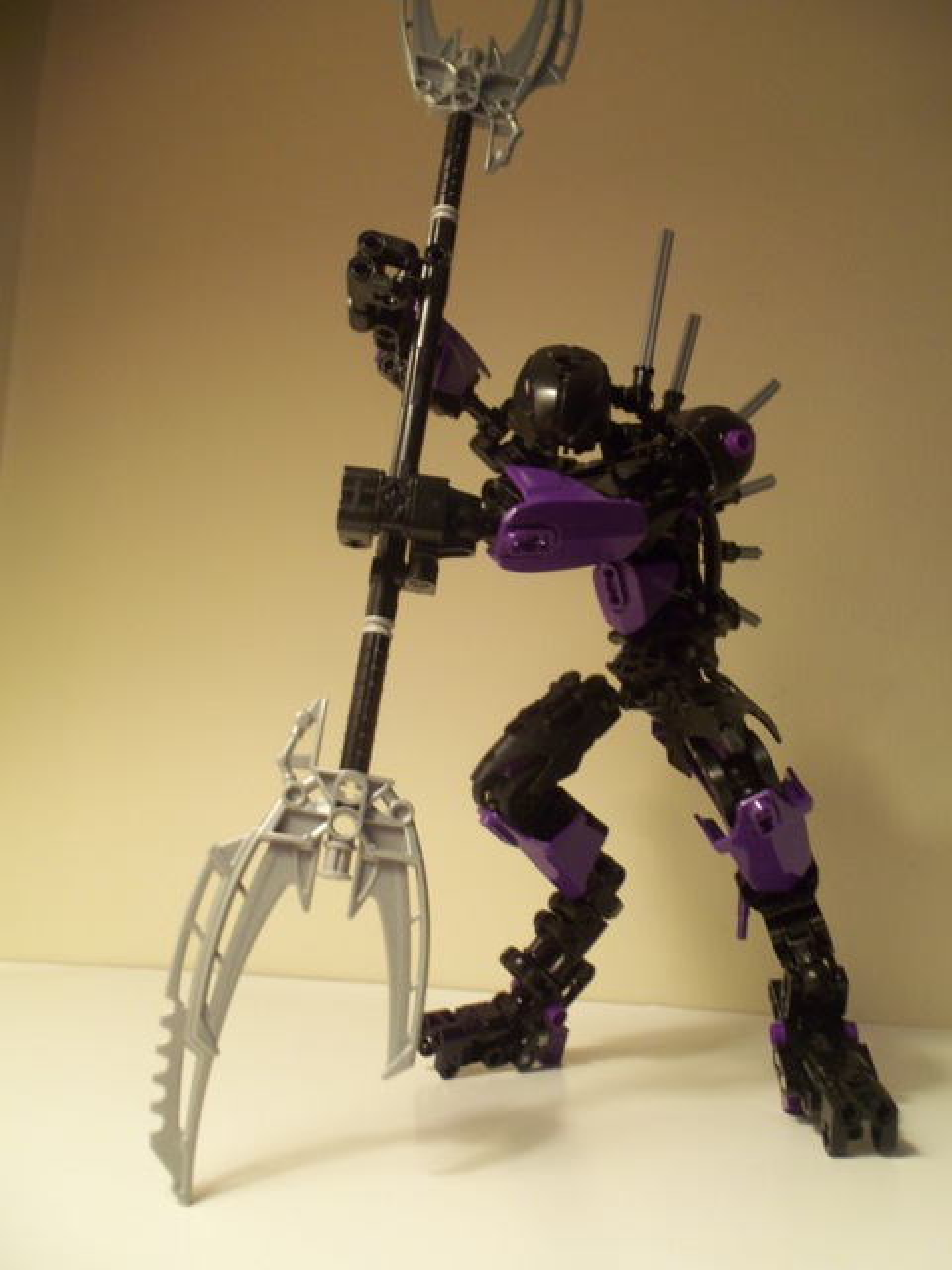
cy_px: 635
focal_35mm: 29
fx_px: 1063
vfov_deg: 61.7
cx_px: 476
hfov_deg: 48.2
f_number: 3.4
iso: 125
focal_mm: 5.2
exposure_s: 1/30
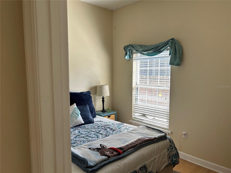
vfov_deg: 53.1
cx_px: 116
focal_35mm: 26
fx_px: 174
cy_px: 86
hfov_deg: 67.3
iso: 50
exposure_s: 1/163
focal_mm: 5.7
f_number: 1.5
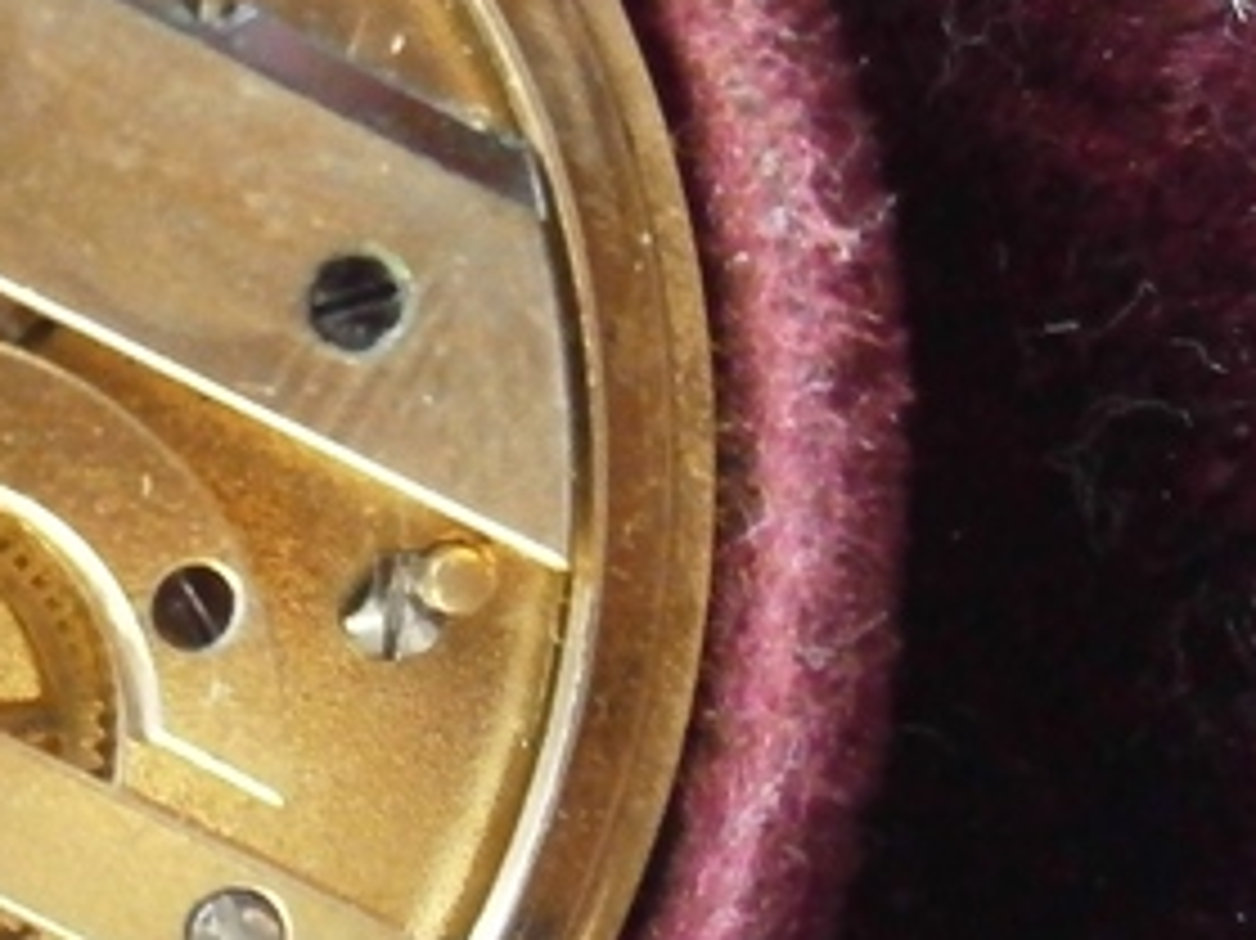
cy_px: 535
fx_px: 4896
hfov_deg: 13.9
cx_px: -459
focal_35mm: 135
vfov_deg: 11.0
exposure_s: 1/15
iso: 1250
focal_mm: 8.3
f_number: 3.4
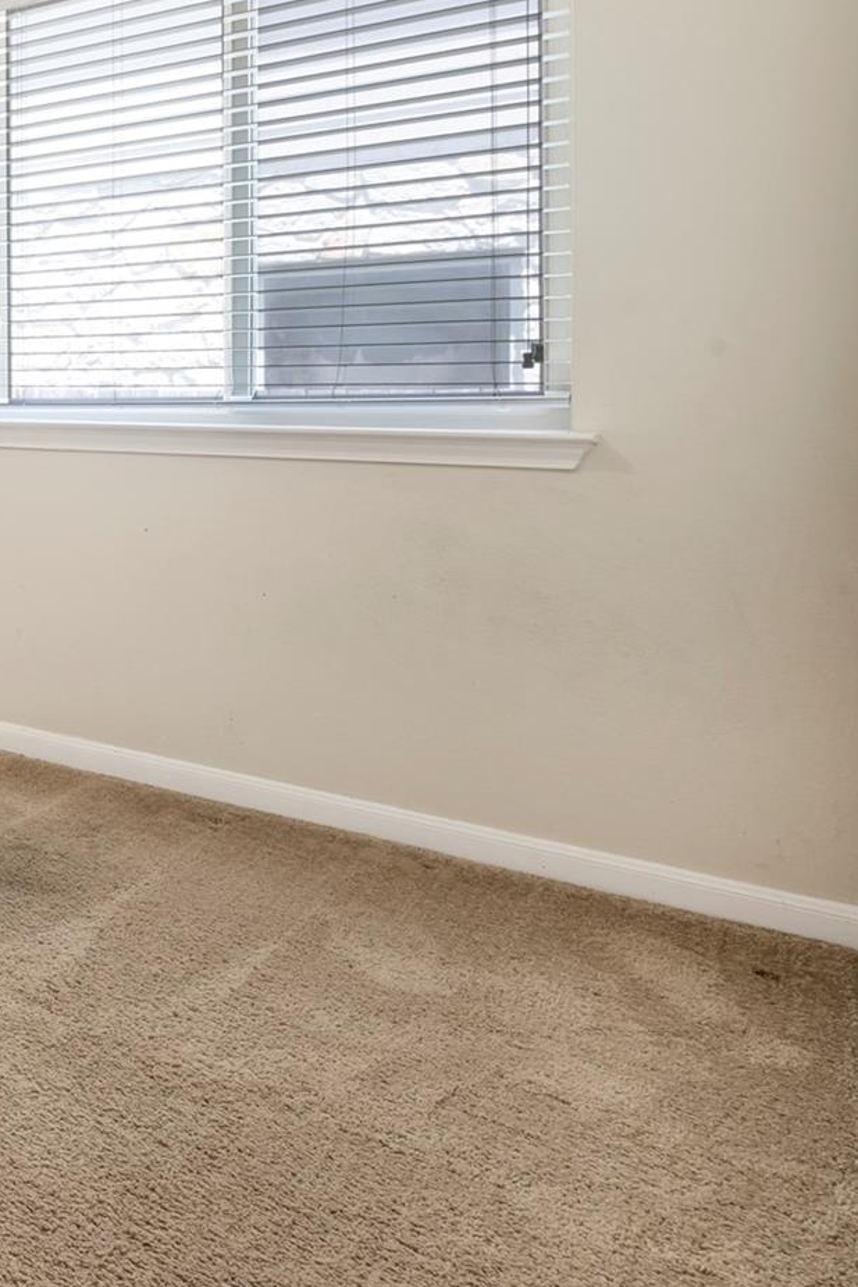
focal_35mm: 31
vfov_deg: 58.6
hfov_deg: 25.3
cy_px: 406
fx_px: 1108
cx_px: -553
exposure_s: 1/2
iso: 250
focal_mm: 14
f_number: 11
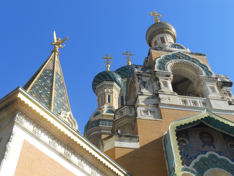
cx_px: 117
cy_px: 88
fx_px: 311
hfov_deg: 41.2
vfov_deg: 31.5
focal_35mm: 46
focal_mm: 8.2
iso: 80
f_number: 4.3
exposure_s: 1/500
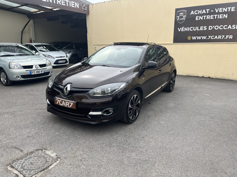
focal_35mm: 26
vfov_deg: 53.1
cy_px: 88
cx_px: 118
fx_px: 178
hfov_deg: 67.3
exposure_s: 1/1046
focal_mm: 5.1
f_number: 1.6
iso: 50
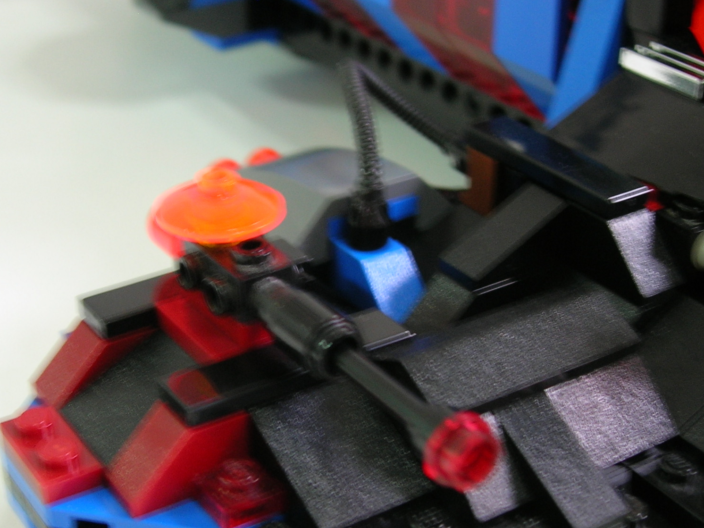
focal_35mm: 66
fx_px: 1342
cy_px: 318
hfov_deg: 29.3
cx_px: 280
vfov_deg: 22.2
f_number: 2.8
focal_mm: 7.8
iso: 64
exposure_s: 1/6.9
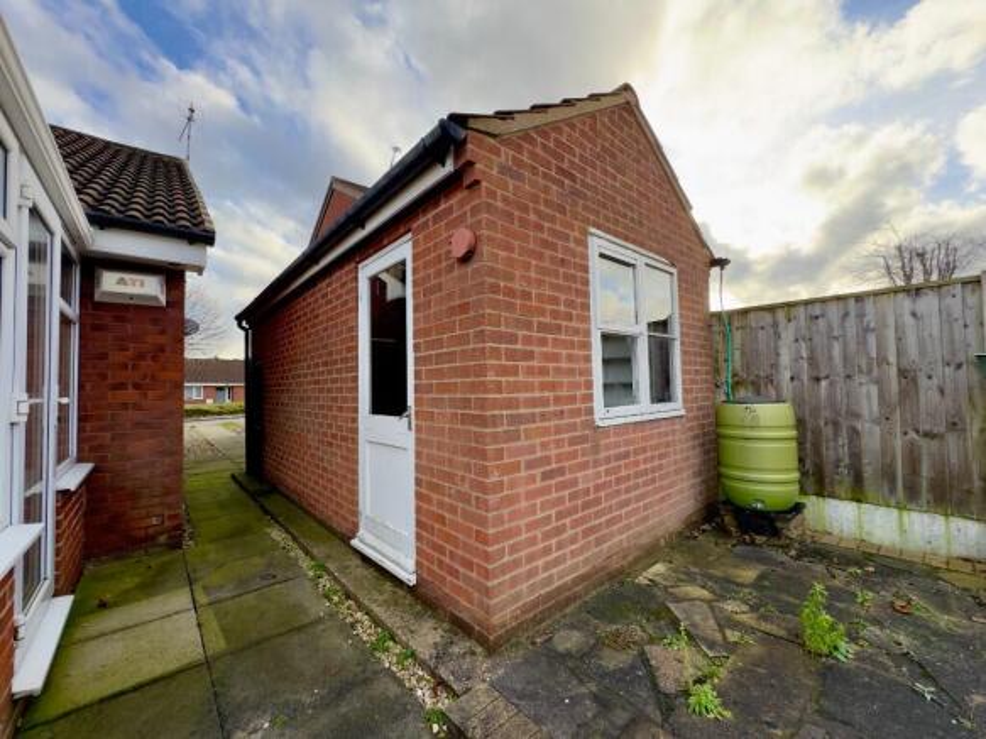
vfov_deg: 85.7
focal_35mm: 14
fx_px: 399
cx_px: 493
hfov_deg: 102.1
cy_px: 370
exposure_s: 1/225
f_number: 2.2
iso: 40
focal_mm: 2.22
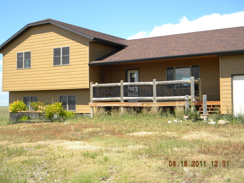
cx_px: 122
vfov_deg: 30.9
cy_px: 92
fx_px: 331
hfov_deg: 40.4
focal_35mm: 47
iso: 80
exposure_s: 1/467
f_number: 3.9
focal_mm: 8.6
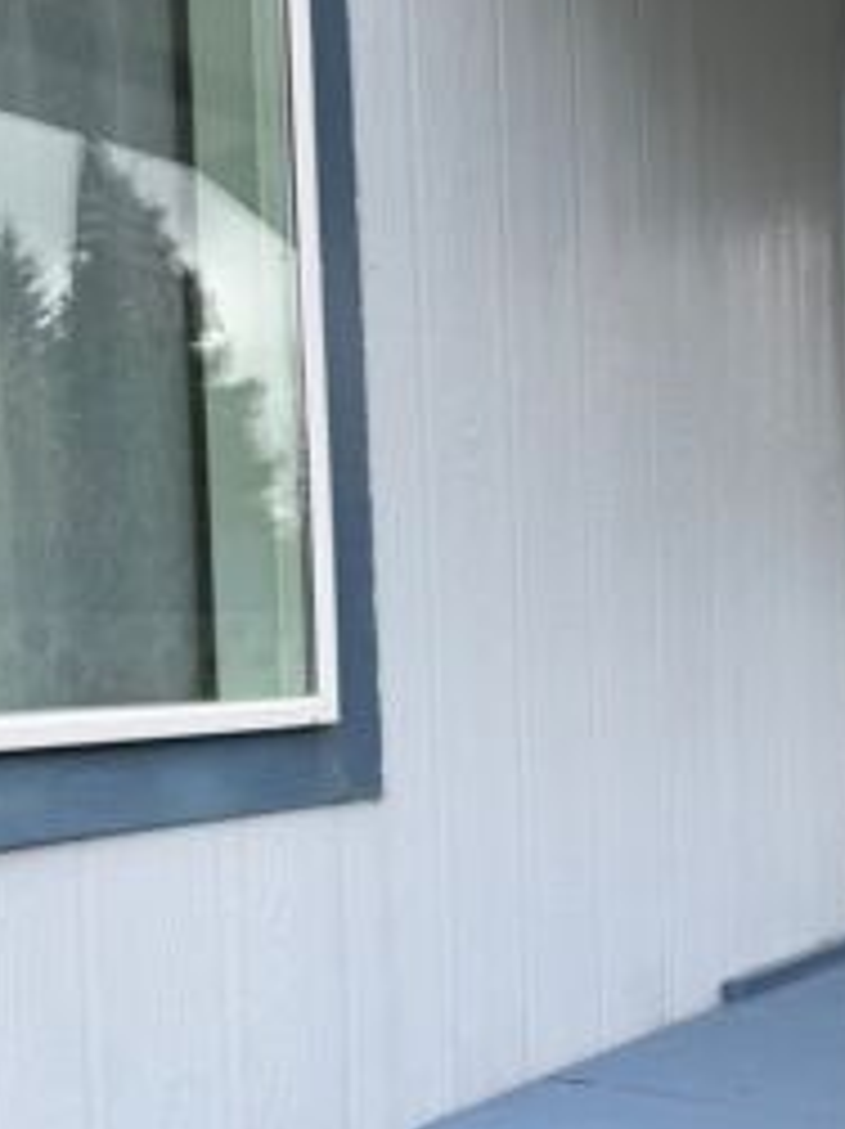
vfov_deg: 37.3
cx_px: 728
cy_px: 713
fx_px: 1661
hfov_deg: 27.7
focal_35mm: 51
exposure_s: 1/1046
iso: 80
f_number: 1.78
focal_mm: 6.76
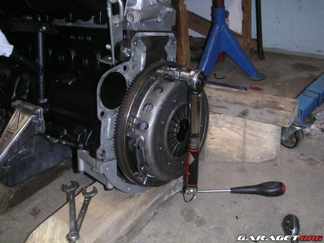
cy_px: 122
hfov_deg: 49.0
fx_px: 356
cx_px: 162
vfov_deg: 37.7
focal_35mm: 38
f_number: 2.8
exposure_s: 1/45
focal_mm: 6
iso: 160
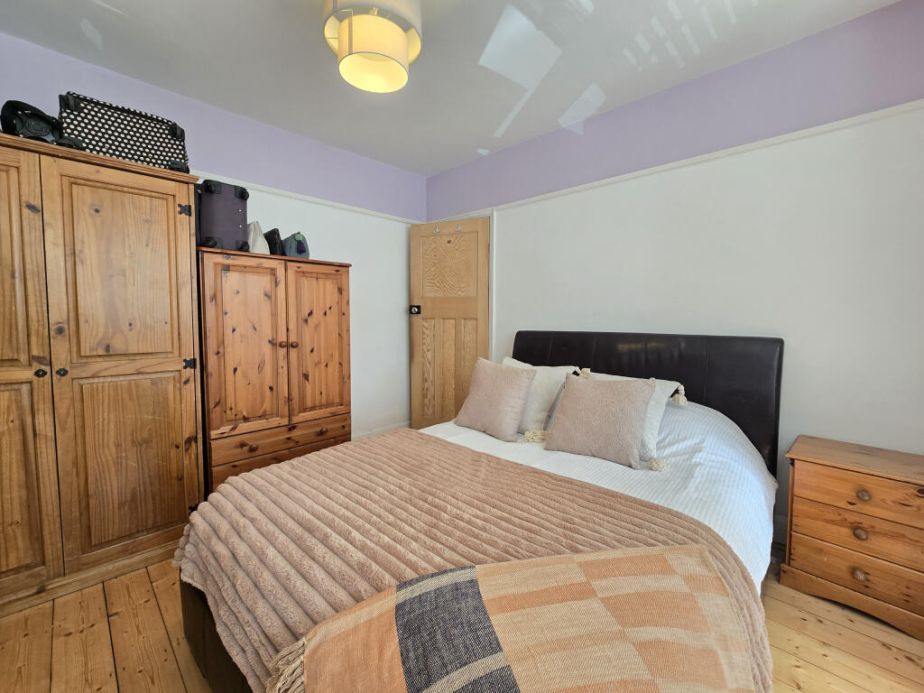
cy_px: 346
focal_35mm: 13
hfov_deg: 106.2
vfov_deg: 89.9
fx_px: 347
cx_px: 462
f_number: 2.2
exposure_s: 1/50
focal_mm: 2.2
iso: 80
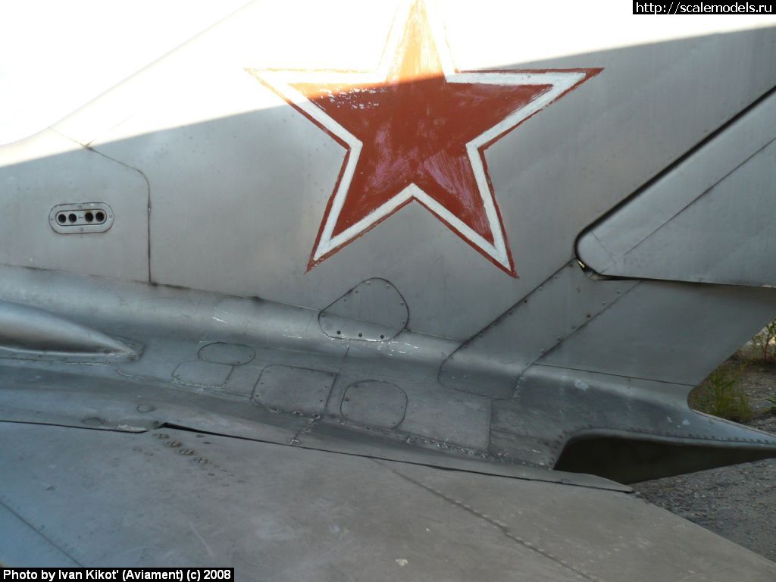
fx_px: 785
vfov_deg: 40.7
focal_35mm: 35
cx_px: 388
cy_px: 291
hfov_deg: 52.6
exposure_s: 1/320
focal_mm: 5.8
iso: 100
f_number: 2.8
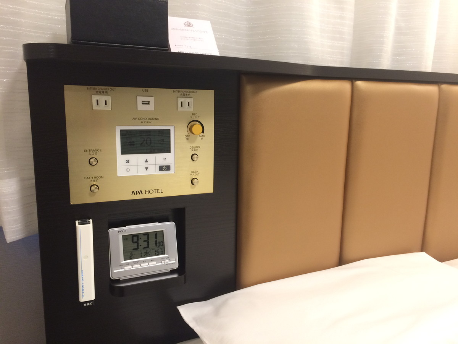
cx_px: 229
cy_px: 172
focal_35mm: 29
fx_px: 384
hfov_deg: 61.7
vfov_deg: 48.2
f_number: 2.2
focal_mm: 4.15
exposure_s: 1/30
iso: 80
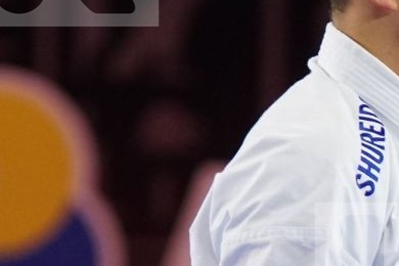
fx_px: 12268
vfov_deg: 1.2
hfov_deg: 1.9
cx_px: 757
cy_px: 296
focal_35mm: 1107
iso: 800
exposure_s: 1/400
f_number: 3.2
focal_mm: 160
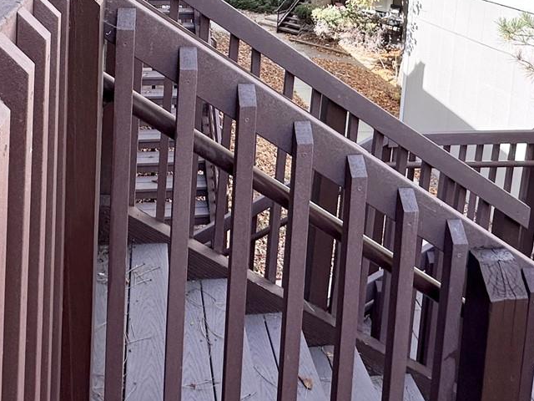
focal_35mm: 35
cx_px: 237
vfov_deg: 34.3
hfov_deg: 52.5
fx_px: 540
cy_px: -56
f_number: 2.2
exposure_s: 1/515
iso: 40
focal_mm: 2.22
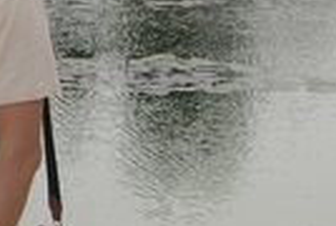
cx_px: -276
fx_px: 2170
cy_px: -279
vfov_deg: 5.8
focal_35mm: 232
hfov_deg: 8.5
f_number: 5.4
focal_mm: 10.3
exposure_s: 1/100
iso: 71
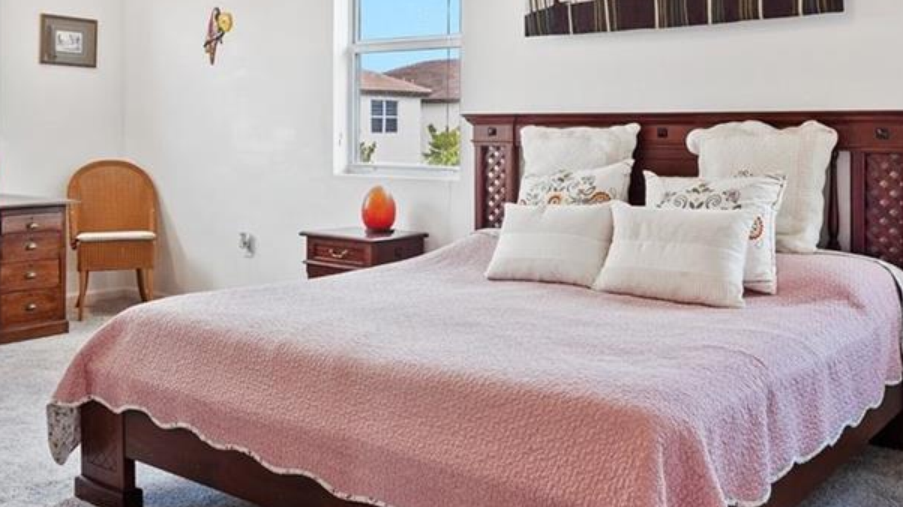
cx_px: 417
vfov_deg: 30.1
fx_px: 933
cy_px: 160
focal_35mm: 39
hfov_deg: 51.6
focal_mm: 14
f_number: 8
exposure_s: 1/13
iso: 220
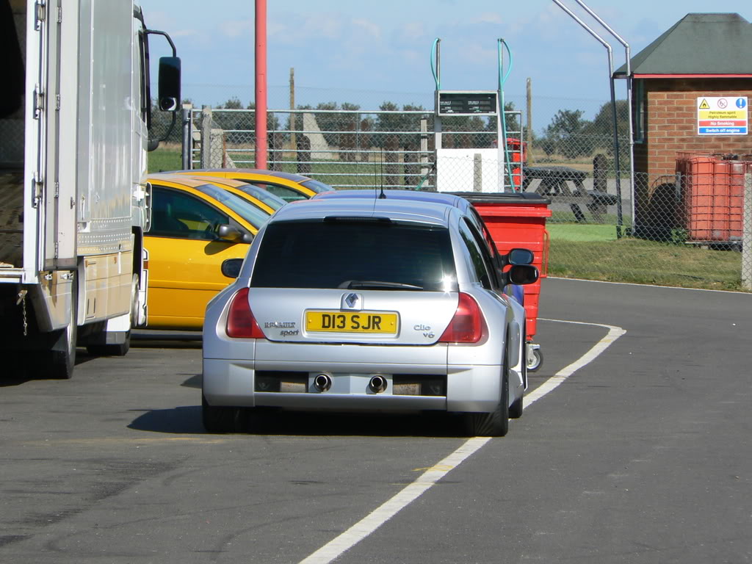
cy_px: 282
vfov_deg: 4.9
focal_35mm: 301
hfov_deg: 6.6
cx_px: 376
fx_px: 6539
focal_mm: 50.1
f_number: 8
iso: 80
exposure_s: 1/400
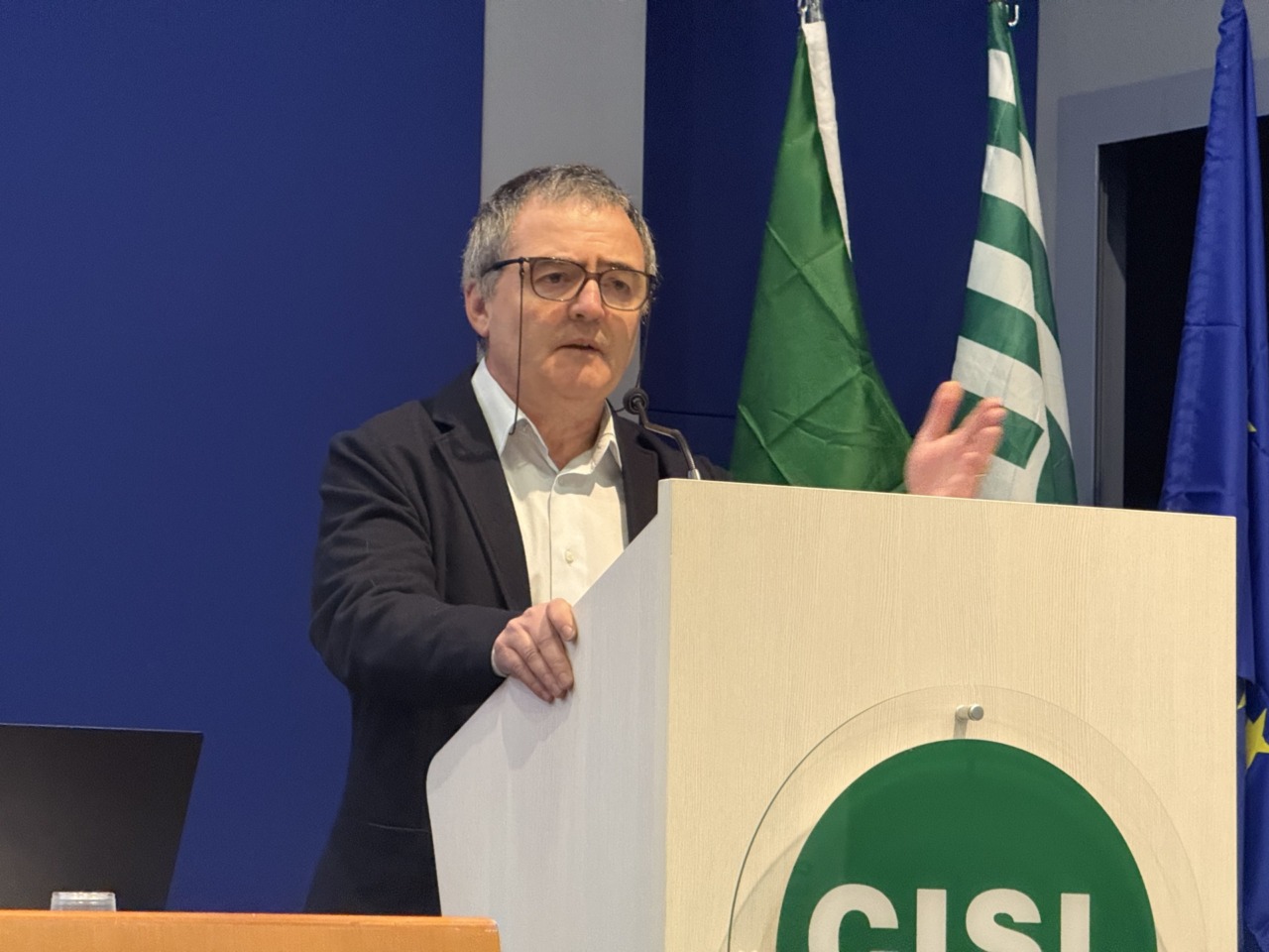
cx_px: 634
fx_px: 4399
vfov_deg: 12.3
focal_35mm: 120
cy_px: 476
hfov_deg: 16.4
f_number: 2.8
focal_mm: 15.66
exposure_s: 1/33
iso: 1000
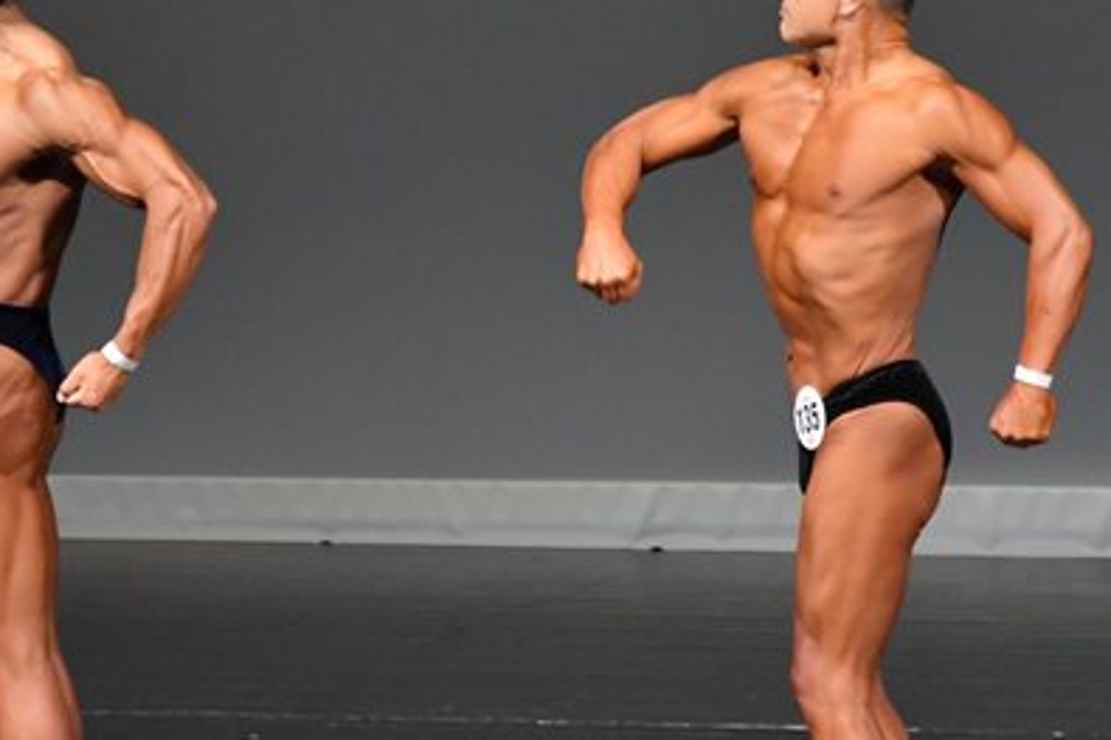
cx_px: 249
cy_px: 388
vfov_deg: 2.3
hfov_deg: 3.5
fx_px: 18169
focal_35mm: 589
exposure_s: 1/400
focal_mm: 200
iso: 5000
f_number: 5.6
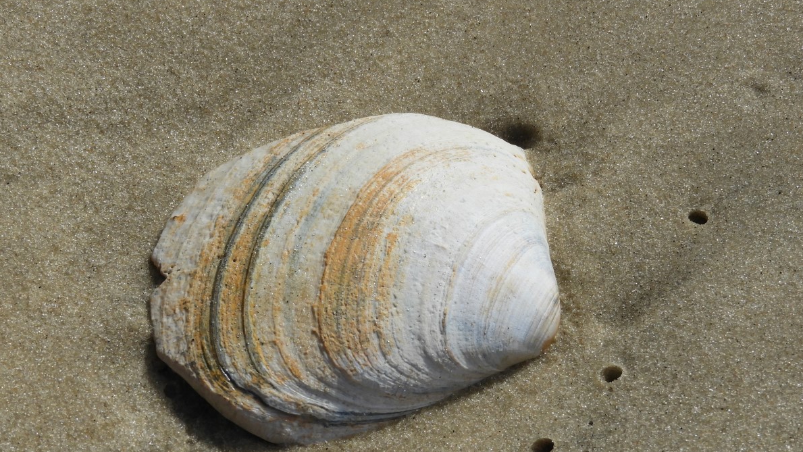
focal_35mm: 165
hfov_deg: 13.0
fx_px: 3513
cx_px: 378
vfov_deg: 7.4
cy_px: 182
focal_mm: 22.4
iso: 100
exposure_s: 1/800
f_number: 5
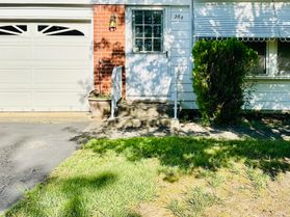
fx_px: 360
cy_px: 62
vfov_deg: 33.1
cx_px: 177
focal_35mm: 43
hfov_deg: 43.6
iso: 80
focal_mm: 6.86
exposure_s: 1/5000
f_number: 1.78
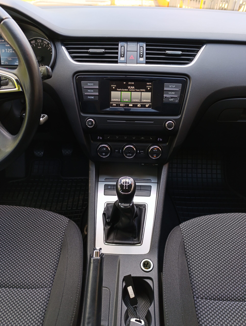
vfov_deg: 73.8
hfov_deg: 59.0
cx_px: 123
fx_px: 217
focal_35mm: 23
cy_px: 163
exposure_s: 1/100
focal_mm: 6.14
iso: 160
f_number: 1.6
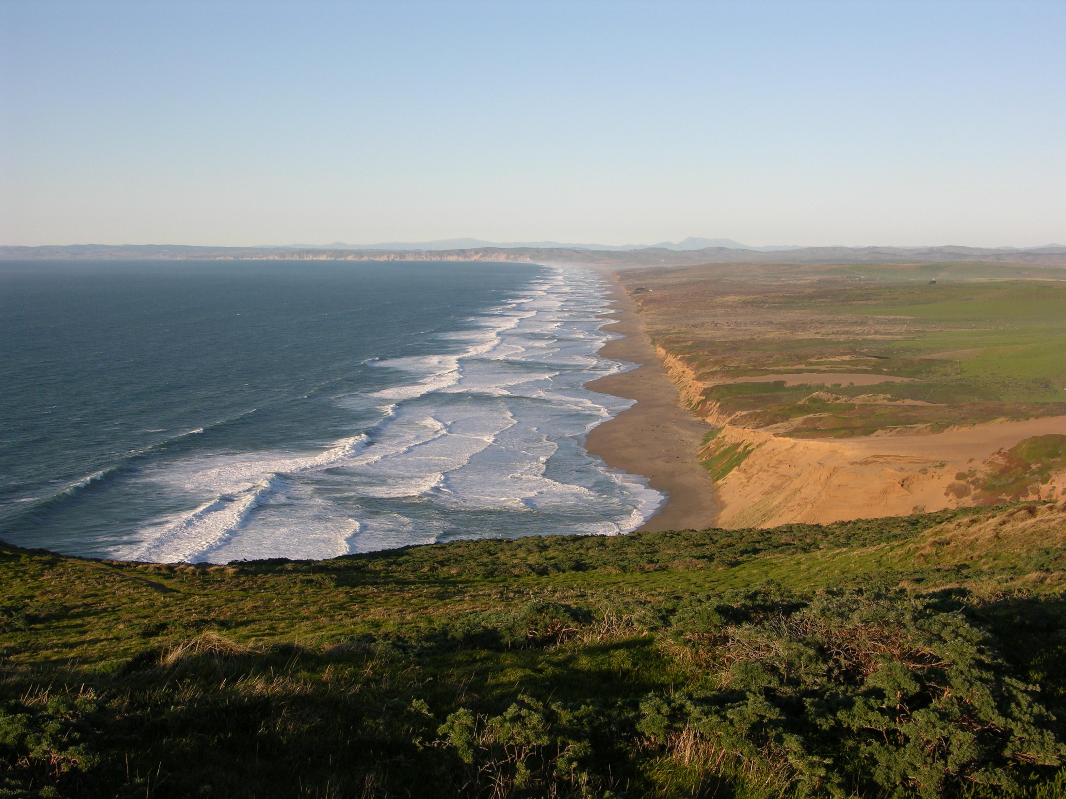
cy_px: 400
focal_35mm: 46
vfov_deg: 31.5
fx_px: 1417
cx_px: 533
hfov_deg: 41.2
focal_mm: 11.6
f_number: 6.7
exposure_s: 1/125
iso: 50
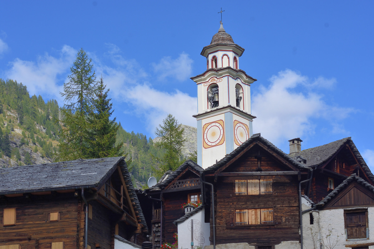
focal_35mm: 105
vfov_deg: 13.0
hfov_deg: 19.5
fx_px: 1091
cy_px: 124
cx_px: 187
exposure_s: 1/200
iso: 100
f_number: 8
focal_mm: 70
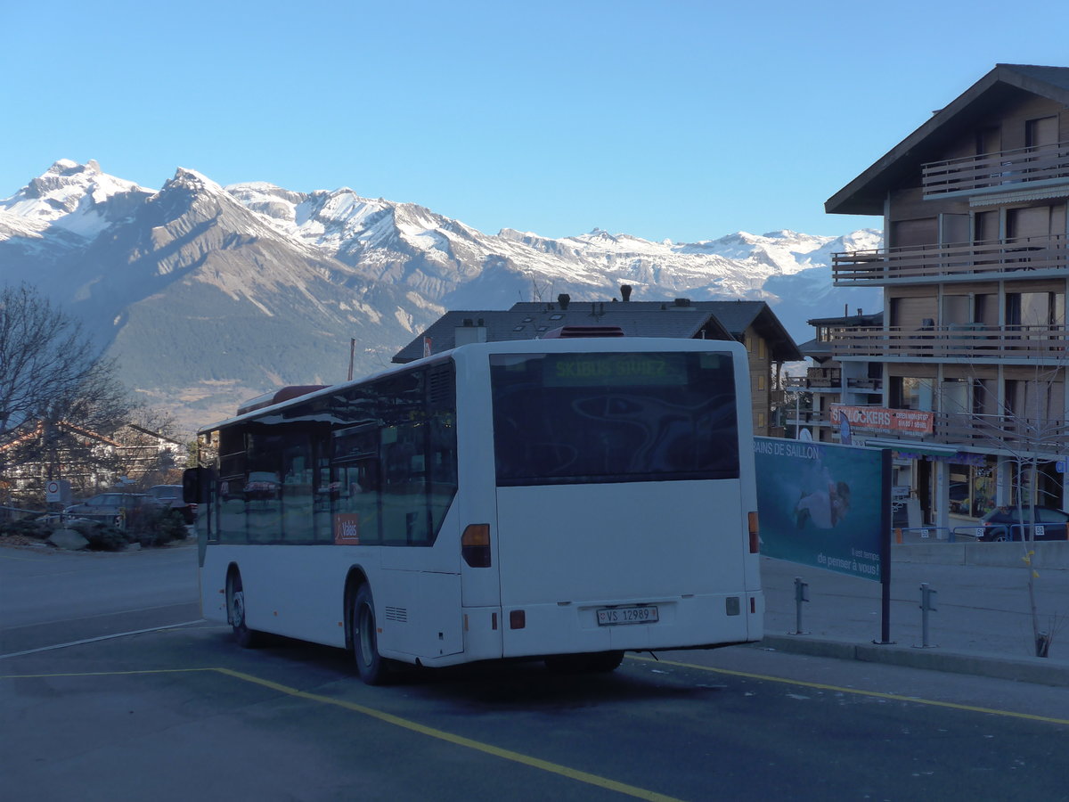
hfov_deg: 31.2
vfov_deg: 23.7
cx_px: 534
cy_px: 401
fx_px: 1915
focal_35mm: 62
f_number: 3.7
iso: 160
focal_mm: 12.7
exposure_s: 1/800
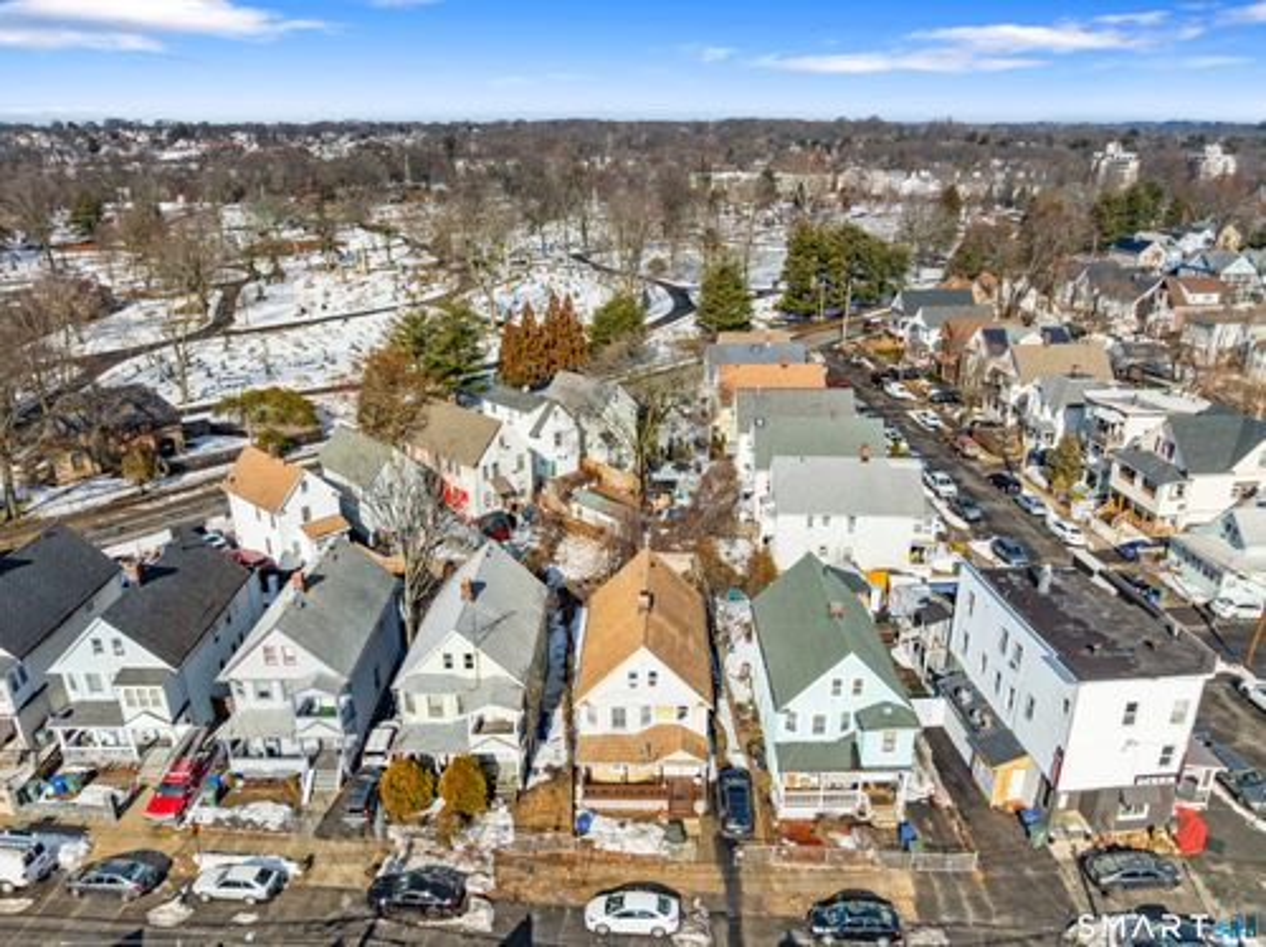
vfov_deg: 56.7
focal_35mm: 24
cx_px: 633
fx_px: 877
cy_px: 474
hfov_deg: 71.6
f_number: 2.8
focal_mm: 12.29
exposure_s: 1/3200
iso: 130
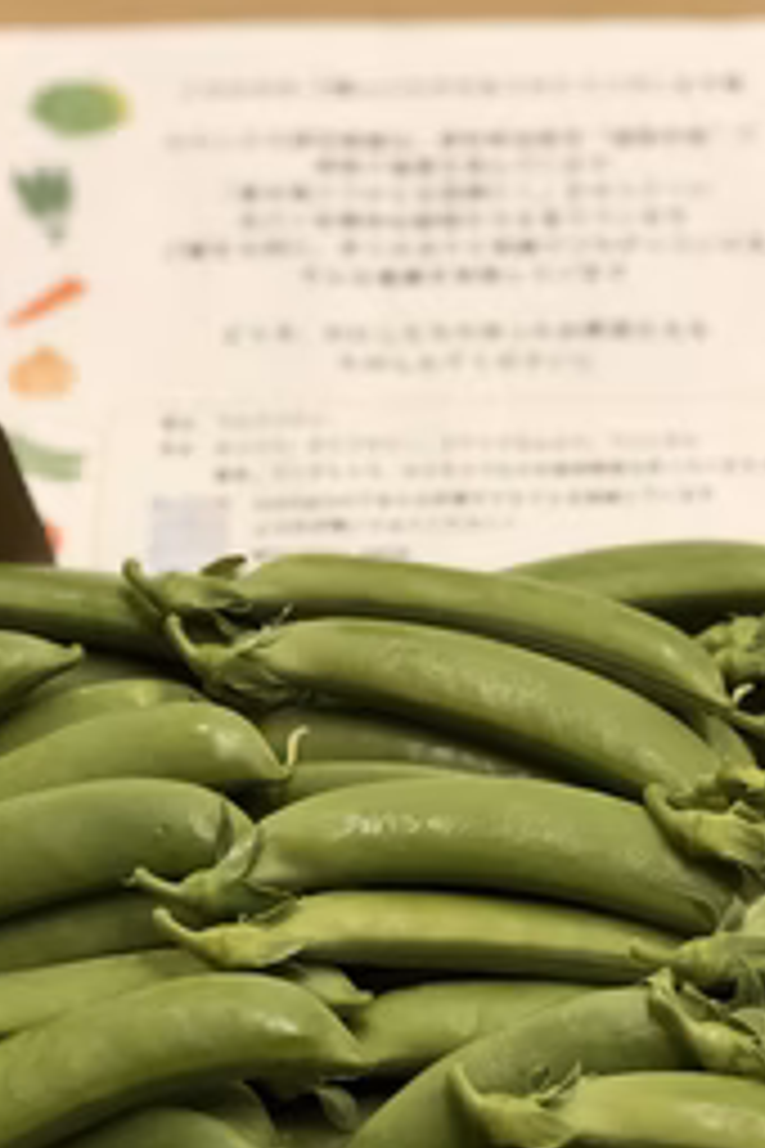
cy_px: 779
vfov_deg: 23.8
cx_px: 468
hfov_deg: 16.1
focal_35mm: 85
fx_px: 2709
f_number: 2.4
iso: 125
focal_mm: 6
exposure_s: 1/33
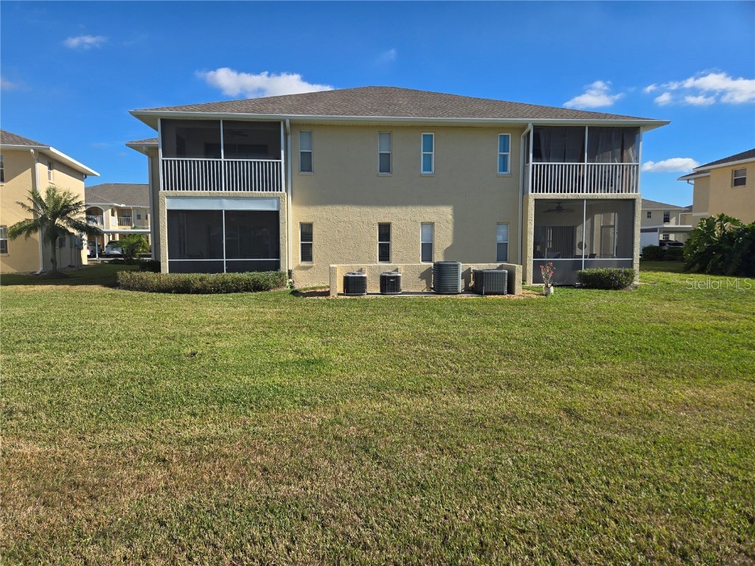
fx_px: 502
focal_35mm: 23
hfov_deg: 73.9
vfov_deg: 58.9
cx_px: 378
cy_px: 283
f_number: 1.8
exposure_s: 1/2151
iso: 25
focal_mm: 5.4
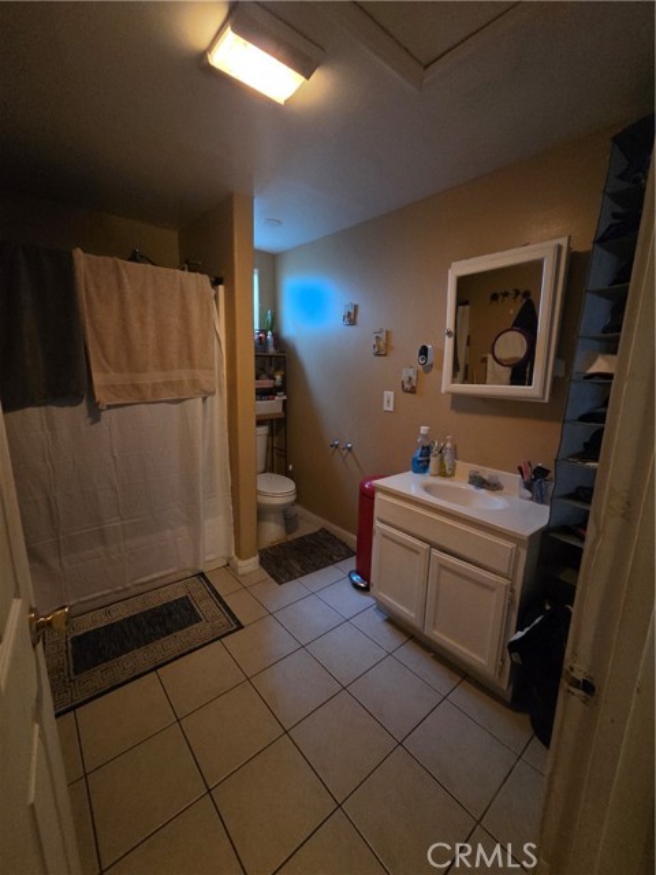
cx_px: 328
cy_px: 438
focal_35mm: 13
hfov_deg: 89.9
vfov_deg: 106.2
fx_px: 328
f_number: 2.2
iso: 1250
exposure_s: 1/24
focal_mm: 2.2
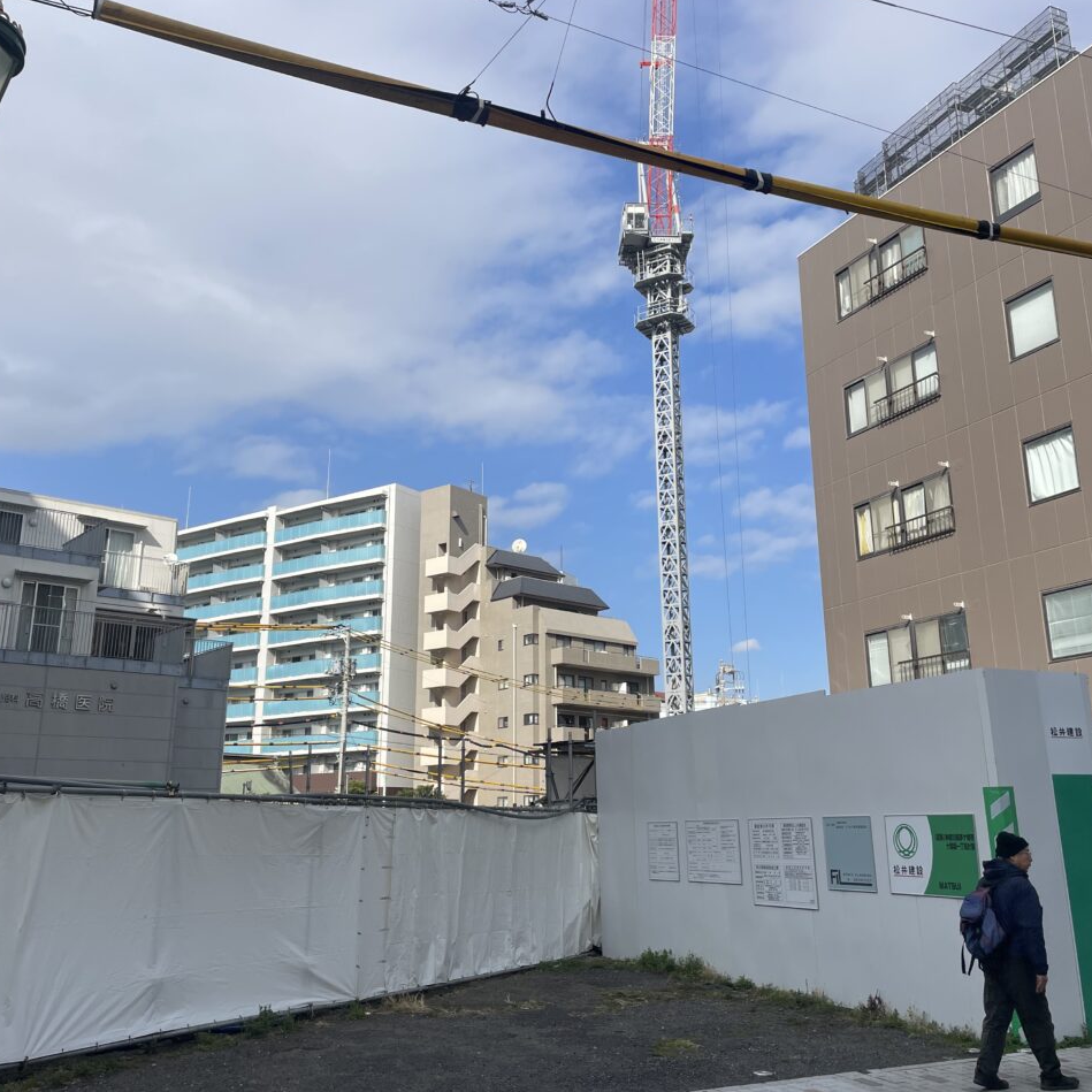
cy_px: 541
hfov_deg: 52.5
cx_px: 557
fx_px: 1106
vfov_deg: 52.5
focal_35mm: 31
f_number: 1.6
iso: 50
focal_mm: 4.2
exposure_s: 1/6897
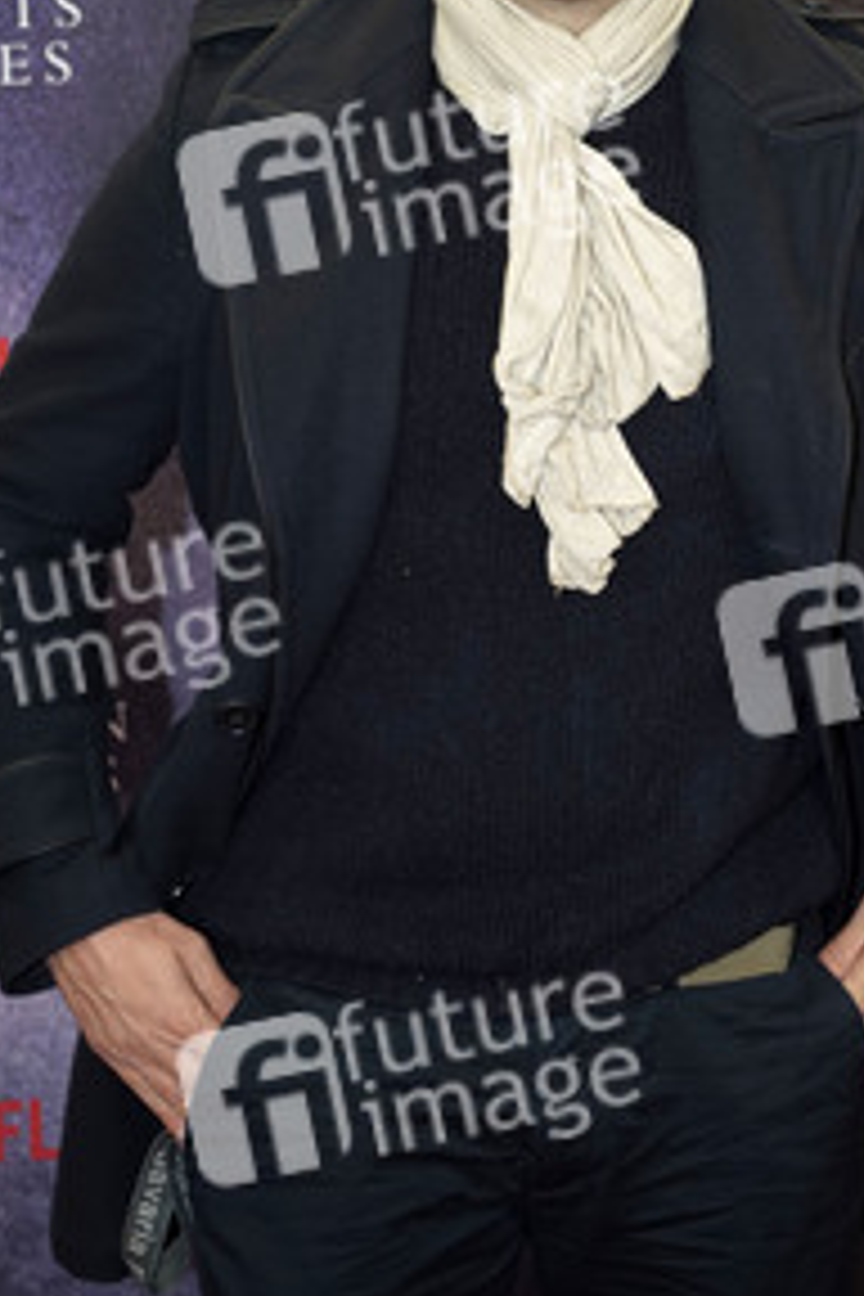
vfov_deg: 23.5
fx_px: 3096
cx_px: 540
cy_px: 405
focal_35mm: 86
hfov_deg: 15.9
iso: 640
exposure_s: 1/160
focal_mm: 62
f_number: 5.6
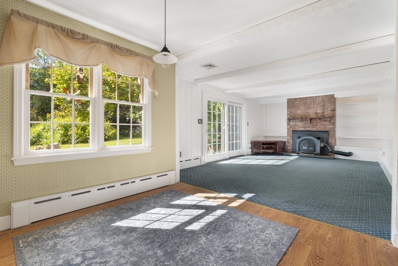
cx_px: 199
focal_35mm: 16
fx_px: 177
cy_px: 133
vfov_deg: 73.8
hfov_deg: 96.7
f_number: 9
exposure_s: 1/2.5
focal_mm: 16
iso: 200
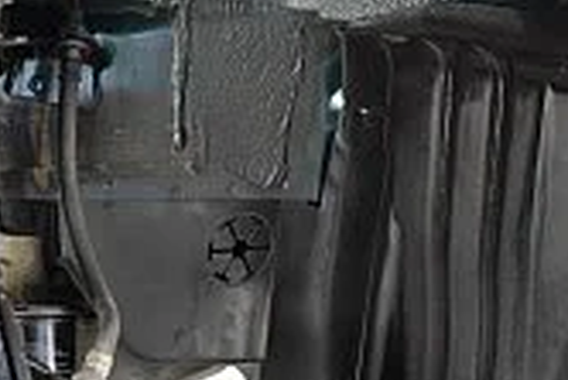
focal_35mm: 65
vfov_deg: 20.9
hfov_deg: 30.4
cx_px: 144
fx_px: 1026
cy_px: 262
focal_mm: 18
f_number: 3.5
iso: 3200
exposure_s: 1/30
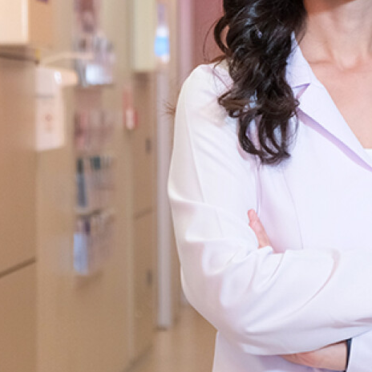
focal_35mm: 171
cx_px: 350
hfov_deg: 10.2
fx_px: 2079
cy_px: 66
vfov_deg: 10.2
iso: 1600
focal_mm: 48.4
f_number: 4
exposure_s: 1/80
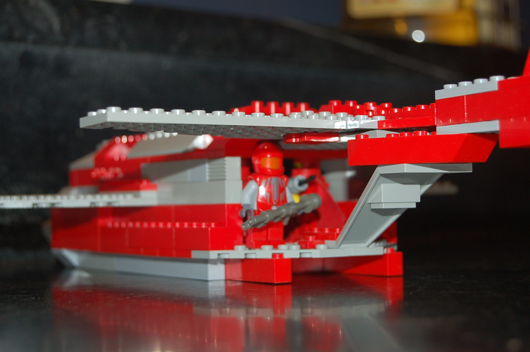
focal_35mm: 82
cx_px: 265
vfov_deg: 16.5
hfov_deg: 24.6
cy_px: 176
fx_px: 1213
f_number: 5.6
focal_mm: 55
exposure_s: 1/60
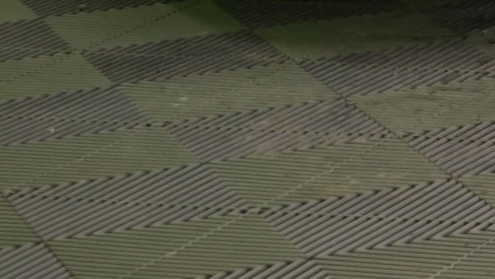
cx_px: 1370
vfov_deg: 4.4
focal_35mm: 264
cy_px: -563
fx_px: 3466
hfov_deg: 7.4
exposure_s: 1/30
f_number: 5.6
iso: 500
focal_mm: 35
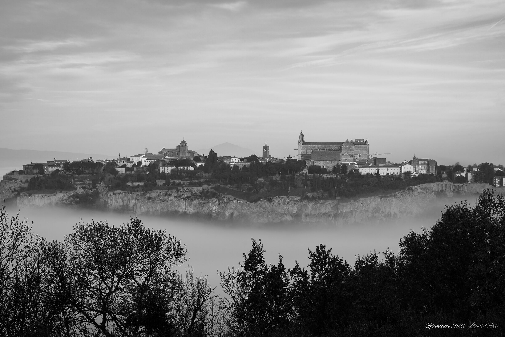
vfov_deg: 13.0
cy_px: 168
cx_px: 252
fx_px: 1473
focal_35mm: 105
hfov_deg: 19.5
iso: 50
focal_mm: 105
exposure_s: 25
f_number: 10
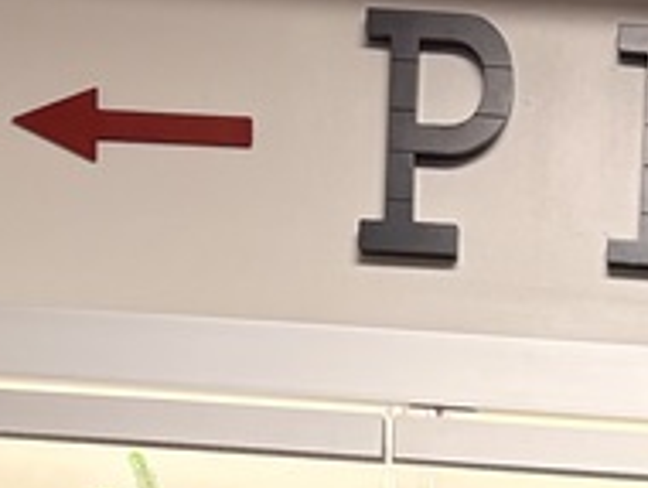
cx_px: 764
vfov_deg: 9.7
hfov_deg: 13.7
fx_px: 2624
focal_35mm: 140
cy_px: 1078
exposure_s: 1/60
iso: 160
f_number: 1.6
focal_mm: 5.96
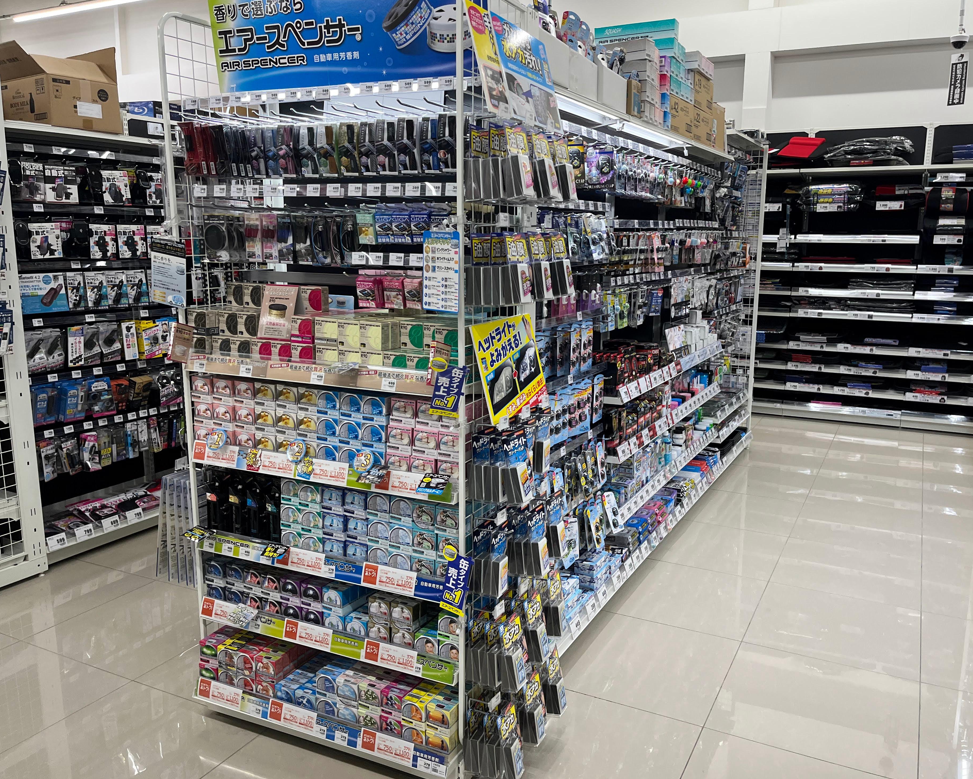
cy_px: 384
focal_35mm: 28
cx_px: 518
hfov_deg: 62.1
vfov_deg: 51.5
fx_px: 806
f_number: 1.6
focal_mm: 5.1
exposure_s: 1/100
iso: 100
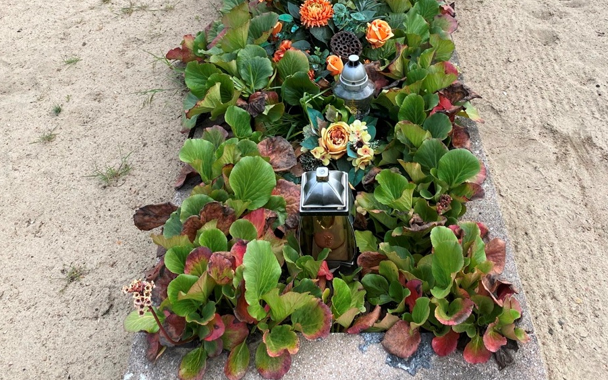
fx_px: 613
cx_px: 303
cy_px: 38
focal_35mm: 37
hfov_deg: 52.8
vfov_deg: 32.7
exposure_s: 1/738
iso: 32
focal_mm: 4.25
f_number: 1.8
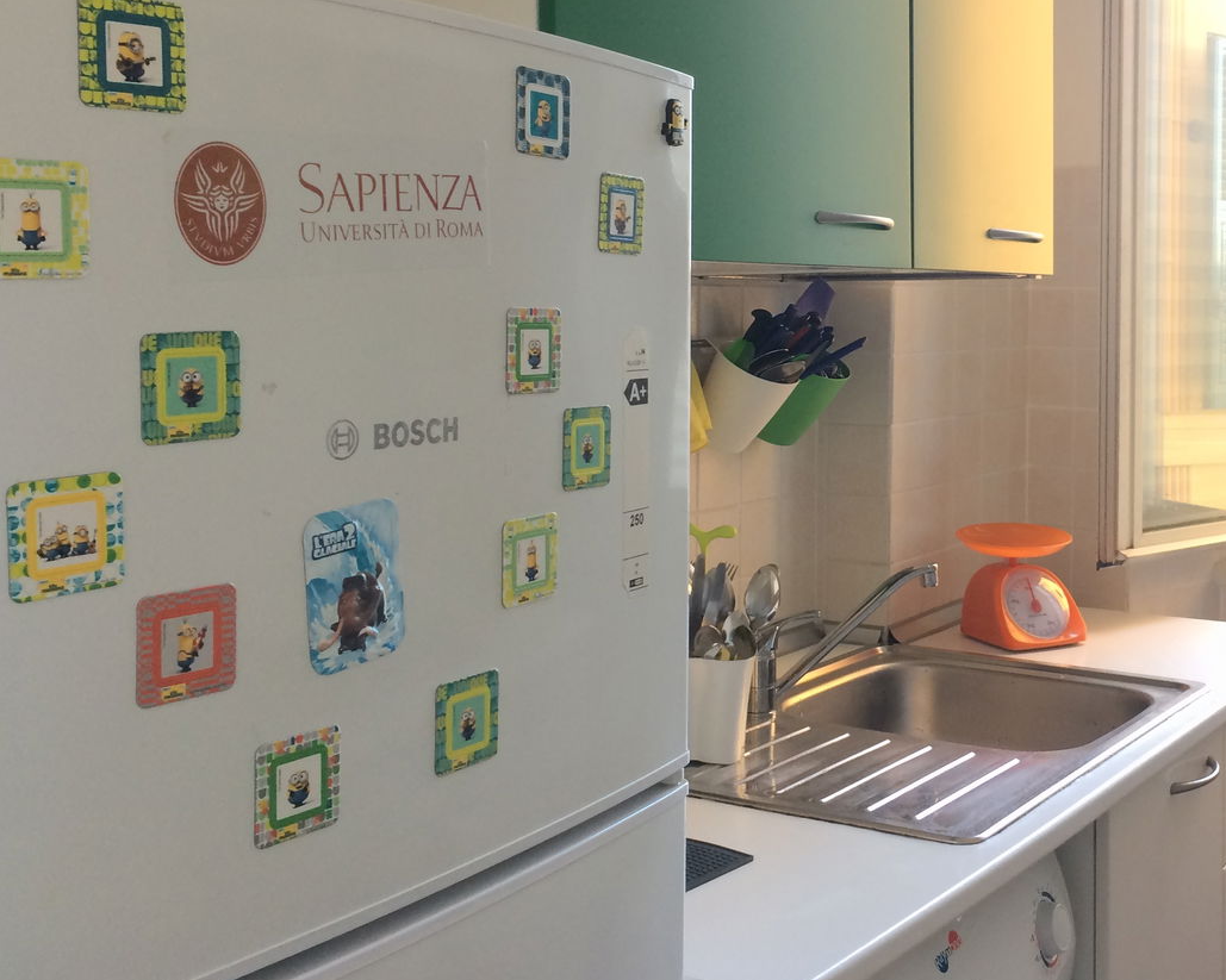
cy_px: 322
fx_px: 1596
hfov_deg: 41.0
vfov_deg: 33.8
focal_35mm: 44
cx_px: 895
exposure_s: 1/33
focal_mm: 4.15
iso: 32
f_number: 2.2
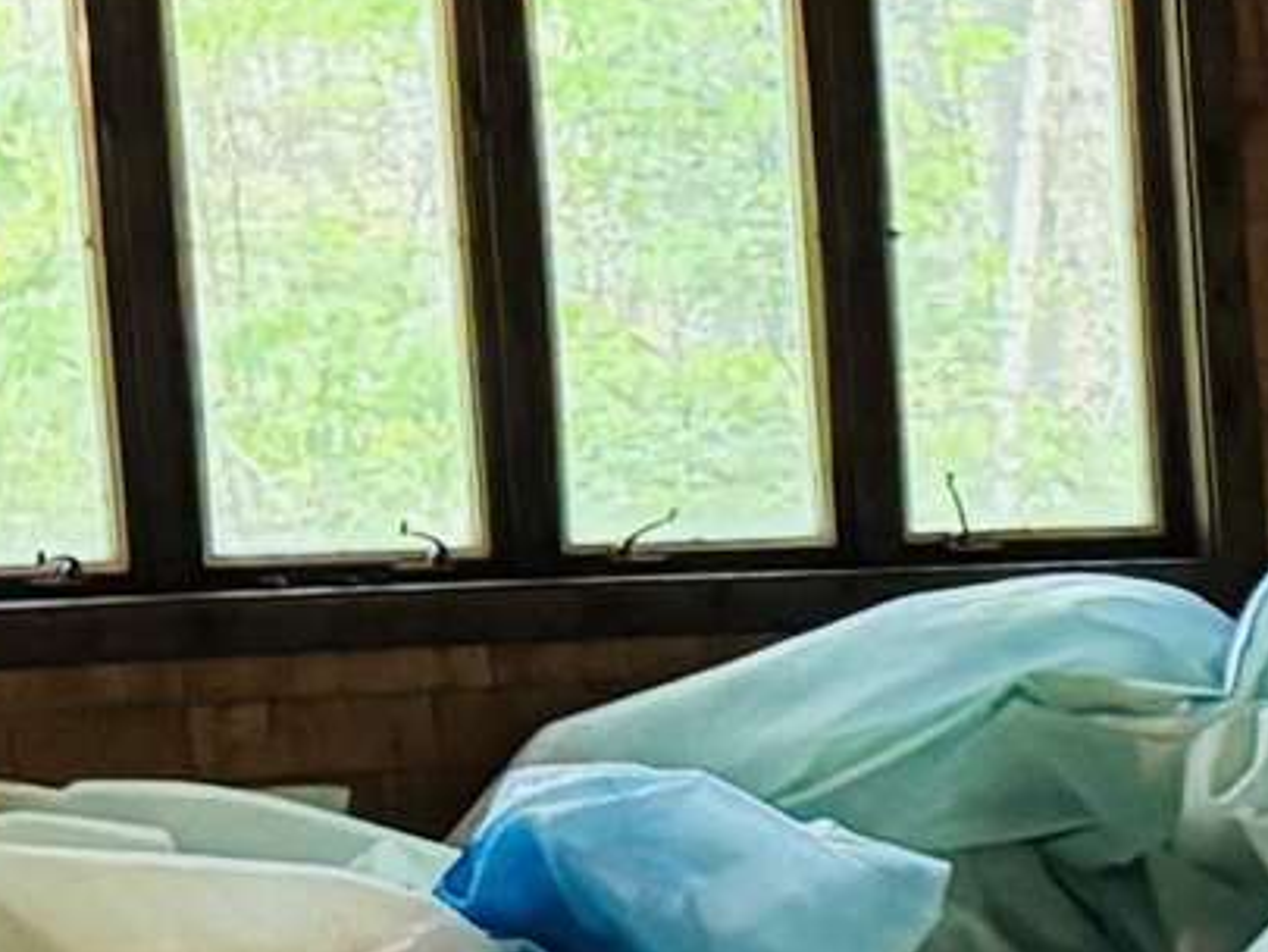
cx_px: 3813
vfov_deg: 8.1
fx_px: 6669
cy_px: 1109
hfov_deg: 8.9
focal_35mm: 182
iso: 800
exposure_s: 1/40
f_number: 1.78
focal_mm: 6.76
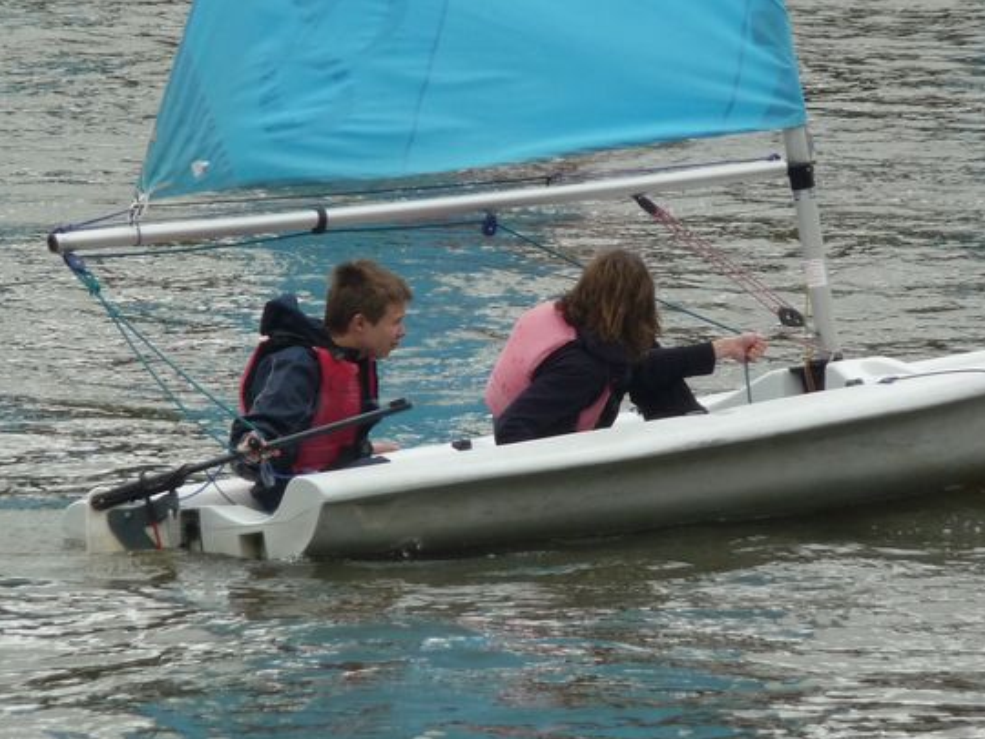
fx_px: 12776
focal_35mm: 449
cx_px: 420
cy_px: 347
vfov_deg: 3.3
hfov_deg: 4.4
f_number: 4.9
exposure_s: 1/250
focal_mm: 47
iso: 200
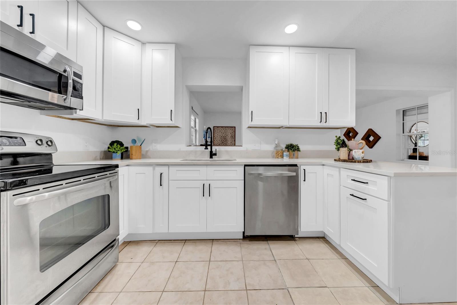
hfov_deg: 112.6
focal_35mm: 12
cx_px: 228
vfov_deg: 90.1
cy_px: 152
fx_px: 152
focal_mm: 12
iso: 800
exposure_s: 1/10
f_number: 8
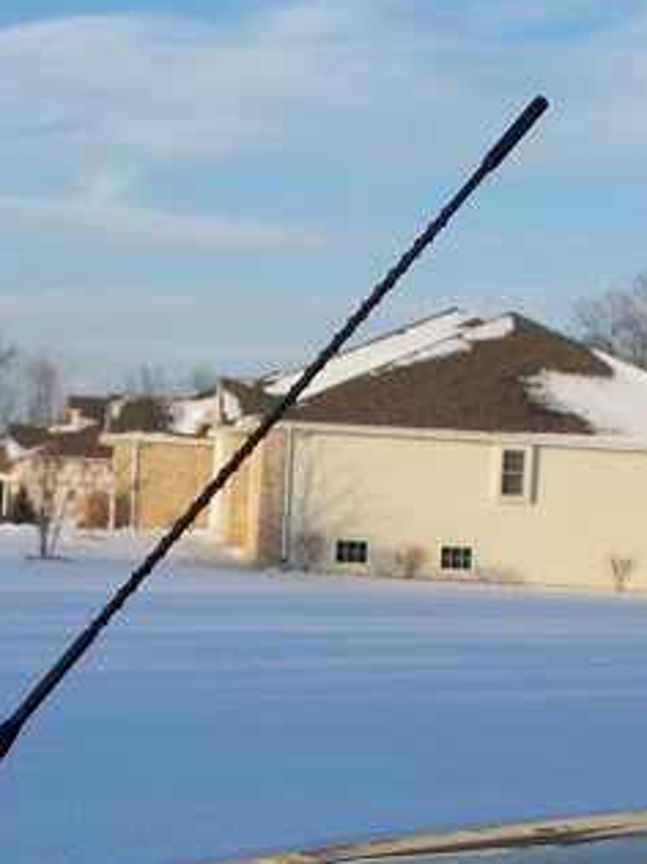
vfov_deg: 20.5
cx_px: 151
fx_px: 2344
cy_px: 746
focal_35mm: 94
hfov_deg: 15.6
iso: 64
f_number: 4
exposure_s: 1/400
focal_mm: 7.8
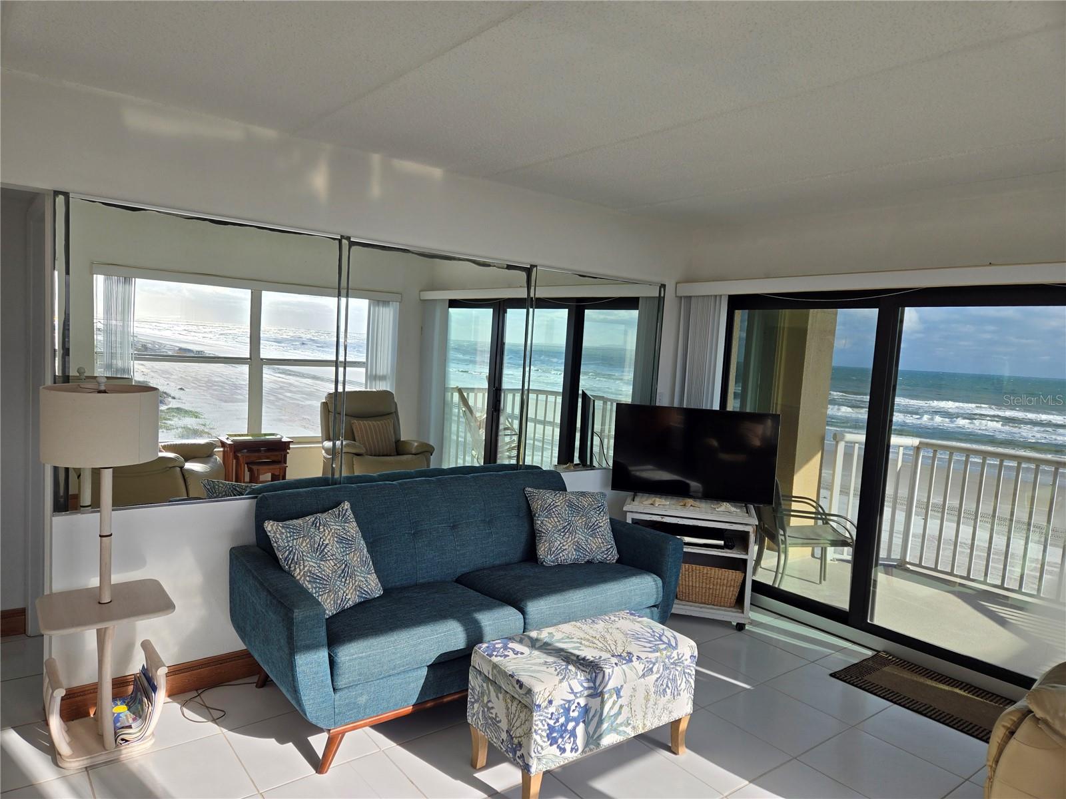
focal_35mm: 23
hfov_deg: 73.9
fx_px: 708
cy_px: 400
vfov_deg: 58.9
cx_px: 533
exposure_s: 1/992
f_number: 1.8
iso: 25
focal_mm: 5.4
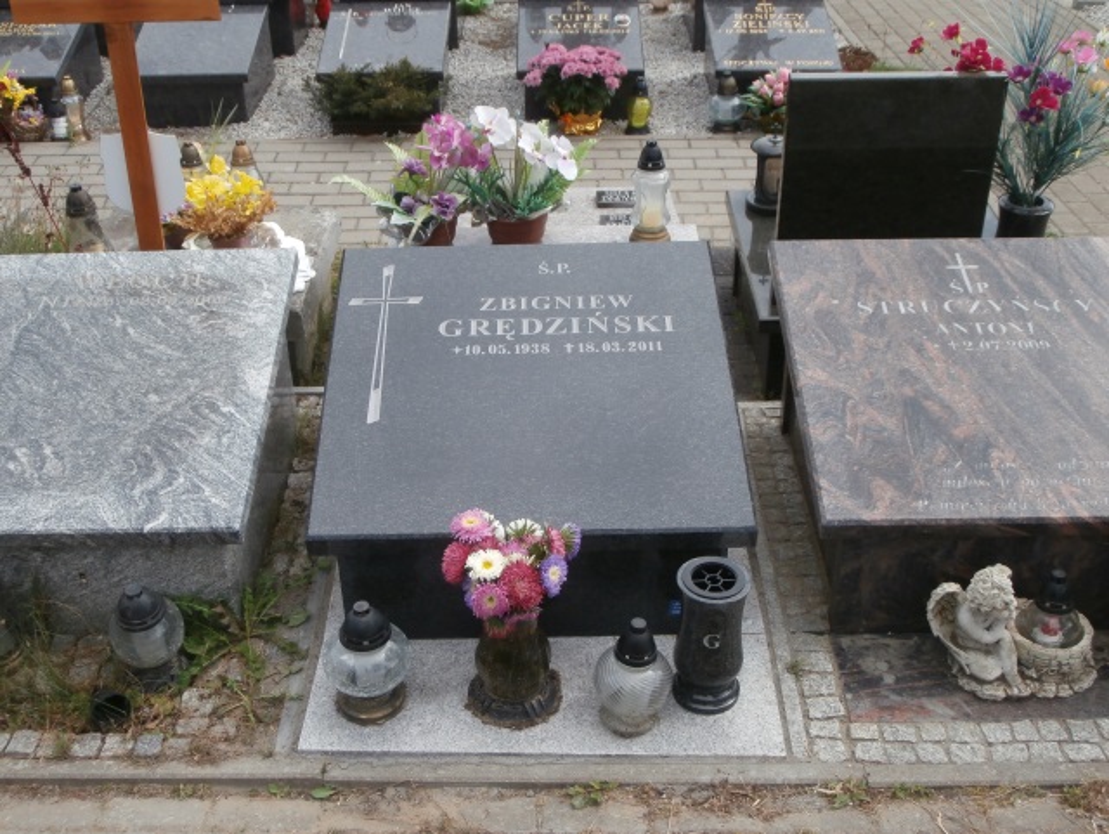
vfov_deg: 37.8
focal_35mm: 38
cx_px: 554
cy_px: 417
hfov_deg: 48.9
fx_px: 1218
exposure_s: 1/400
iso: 100
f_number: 3.9
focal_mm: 6.67
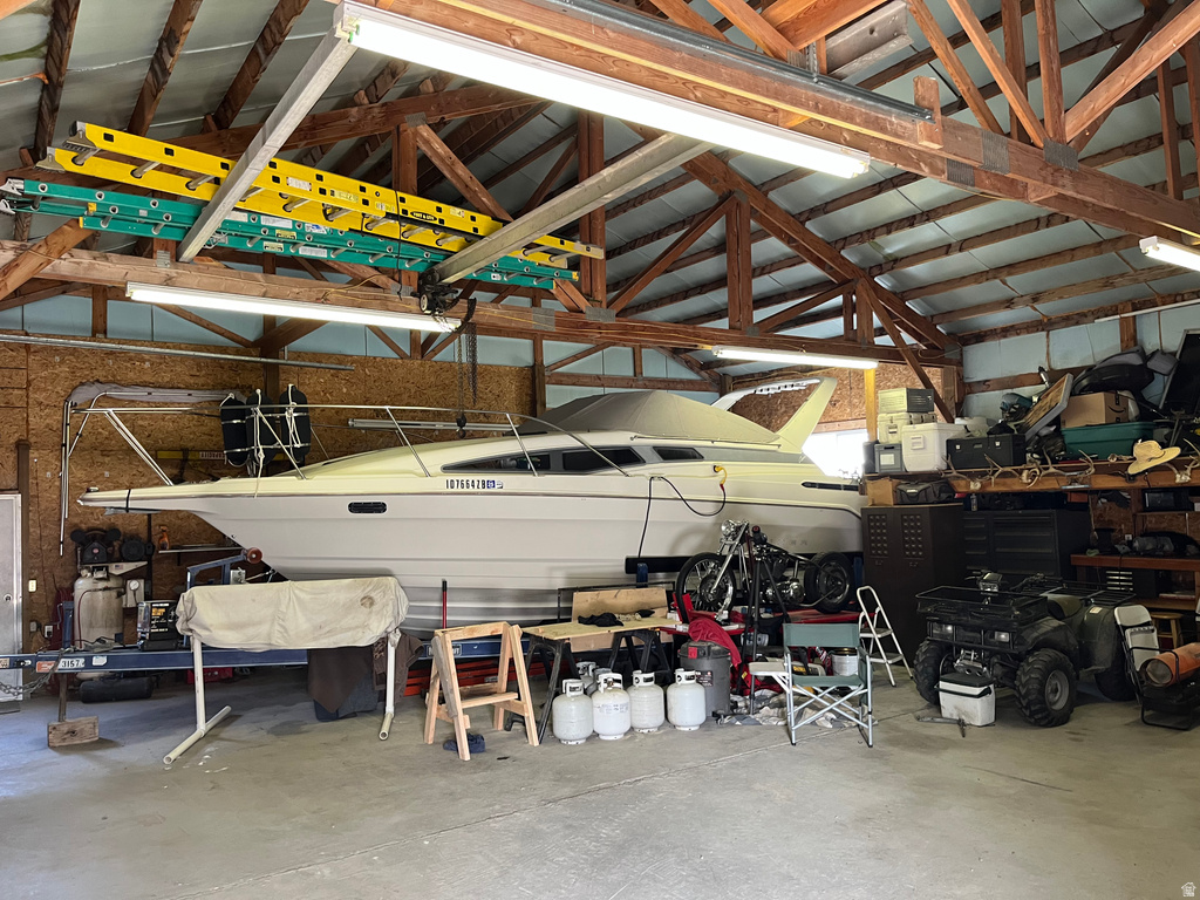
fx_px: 901
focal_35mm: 26
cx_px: 600
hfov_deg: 67.3
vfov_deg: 53.1
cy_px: 450
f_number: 1.6
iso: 200
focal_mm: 5.1
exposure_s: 1/60
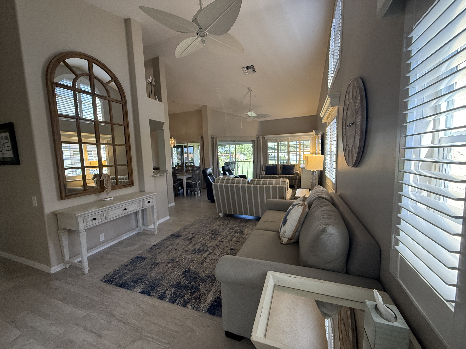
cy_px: 174
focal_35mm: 14
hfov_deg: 102.1
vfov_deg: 85.7
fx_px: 188
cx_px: 233
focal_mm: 2.22
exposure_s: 1/99
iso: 200
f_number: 2.2
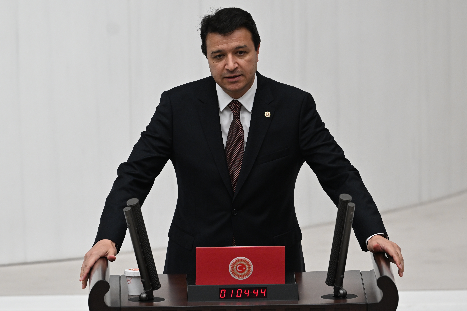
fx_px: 7781
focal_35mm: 600
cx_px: 234
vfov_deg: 2.3
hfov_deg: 3.4
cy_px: 156
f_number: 4
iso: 1600
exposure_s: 1/320
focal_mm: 400
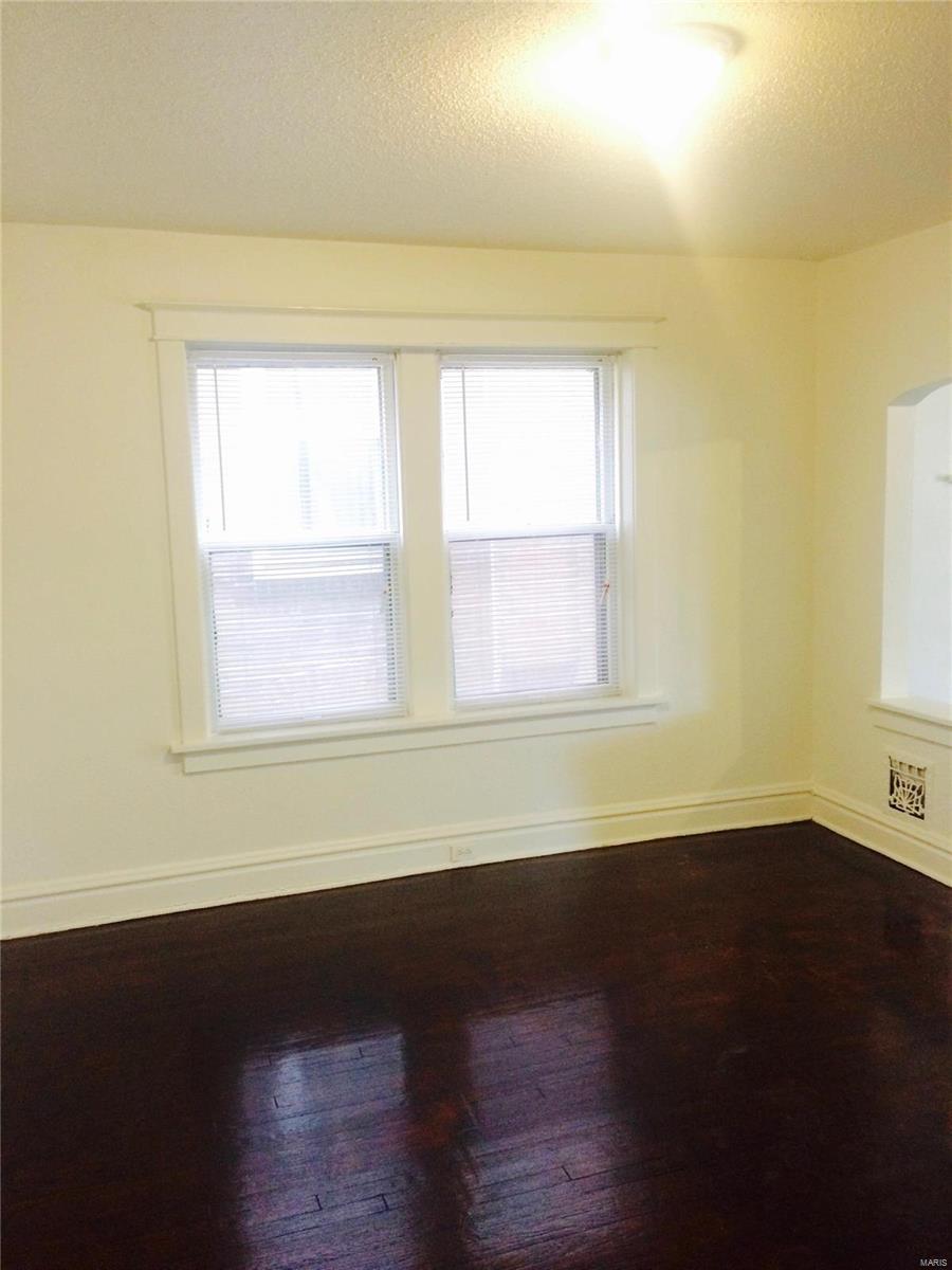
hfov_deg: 48.2
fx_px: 1063
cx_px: 476
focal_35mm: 29
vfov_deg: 61.7
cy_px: 635
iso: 250
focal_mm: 4.15
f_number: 2.2
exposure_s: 1/30
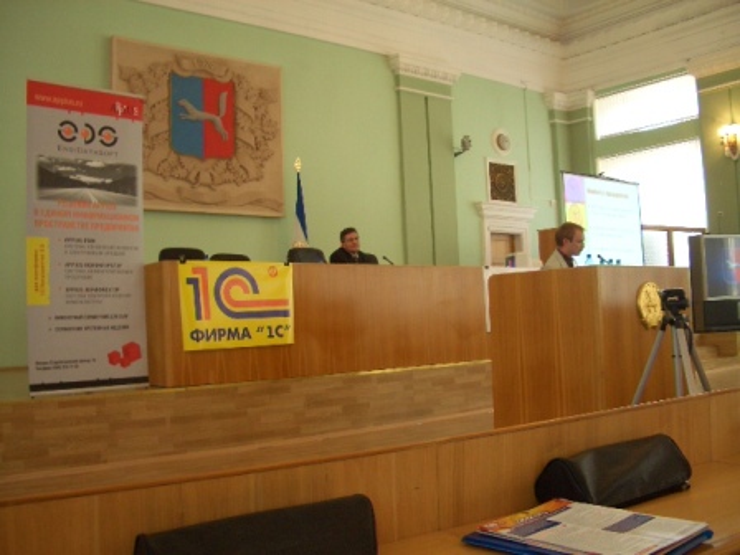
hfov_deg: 52.6
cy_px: 278
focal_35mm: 35
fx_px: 748
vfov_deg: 40.7
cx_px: 370
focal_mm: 5.8
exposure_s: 1/40
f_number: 2.6
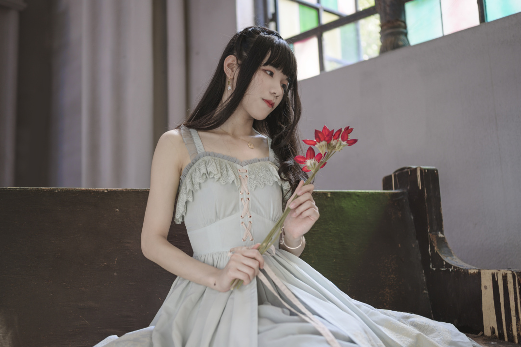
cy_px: 180
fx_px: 564
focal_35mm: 39
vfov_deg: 34.2
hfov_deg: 49.5
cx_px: 251
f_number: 1.8
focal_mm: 35
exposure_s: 1/100
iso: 64
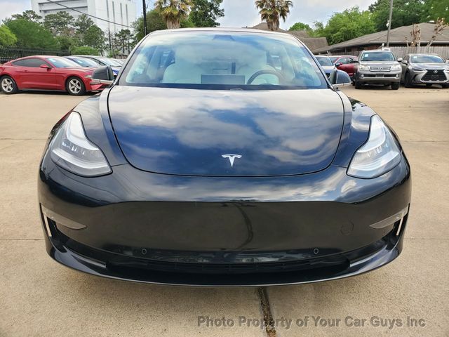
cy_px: 168
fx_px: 337
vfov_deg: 53.1
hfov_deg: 67.3
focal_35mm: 26
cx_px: 224
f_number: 2.4
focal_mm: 4.3
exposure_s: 1/242
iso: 50
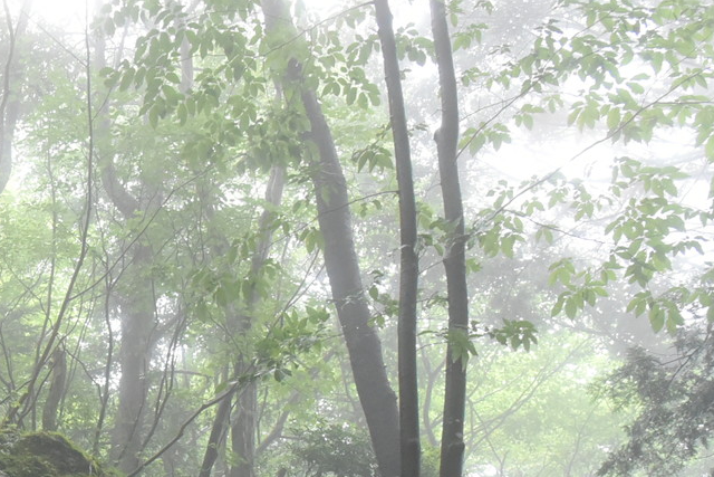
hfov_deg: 24.7
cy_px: 631
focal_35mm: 72
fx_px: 1428
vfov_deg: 17.7
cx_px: -194
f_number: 8
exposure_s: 1/60
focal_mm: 24
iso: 3200
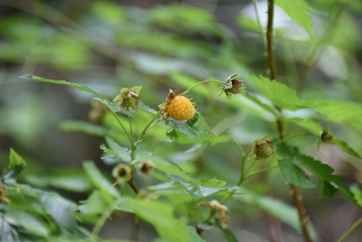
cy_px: 121
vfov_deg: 4.6
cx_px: 181
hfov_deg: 6.9
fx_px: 3017
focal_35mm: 300
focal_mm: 300
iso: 2500
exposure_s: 1/640
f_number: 5.6
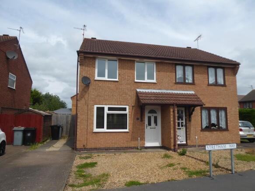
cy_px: 96
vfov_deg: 56.8
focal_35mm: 24
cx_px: 128
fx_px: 177
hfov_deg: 71.6
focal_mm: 4.3
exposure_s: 1/1600
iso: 100
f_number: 3.3
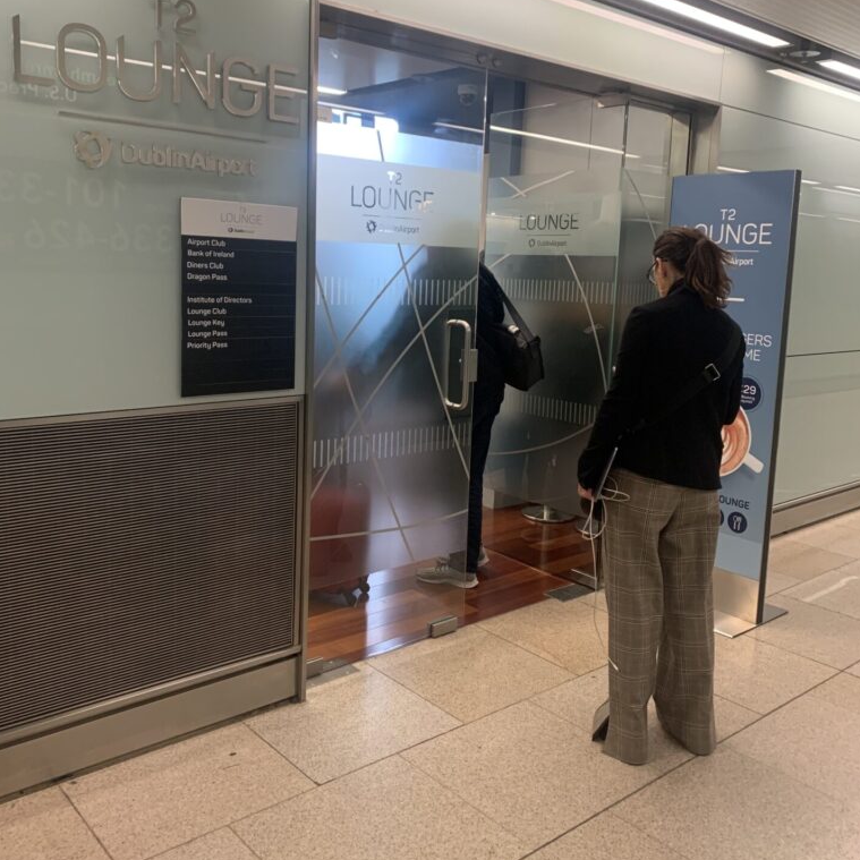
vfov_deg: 52.4
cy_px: 385
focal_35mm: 31
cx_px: 432
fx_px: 871
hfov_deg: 52.5
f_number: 1.8
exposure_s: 1/50
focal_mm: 4.25
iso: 200
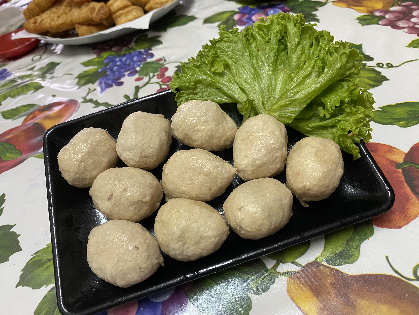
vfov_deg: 53.1
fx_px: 315
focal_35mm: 26
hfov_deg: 67.3
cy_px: 158
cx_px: 210
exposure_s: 1/50
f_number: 1.8
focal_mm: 4.25
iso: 320
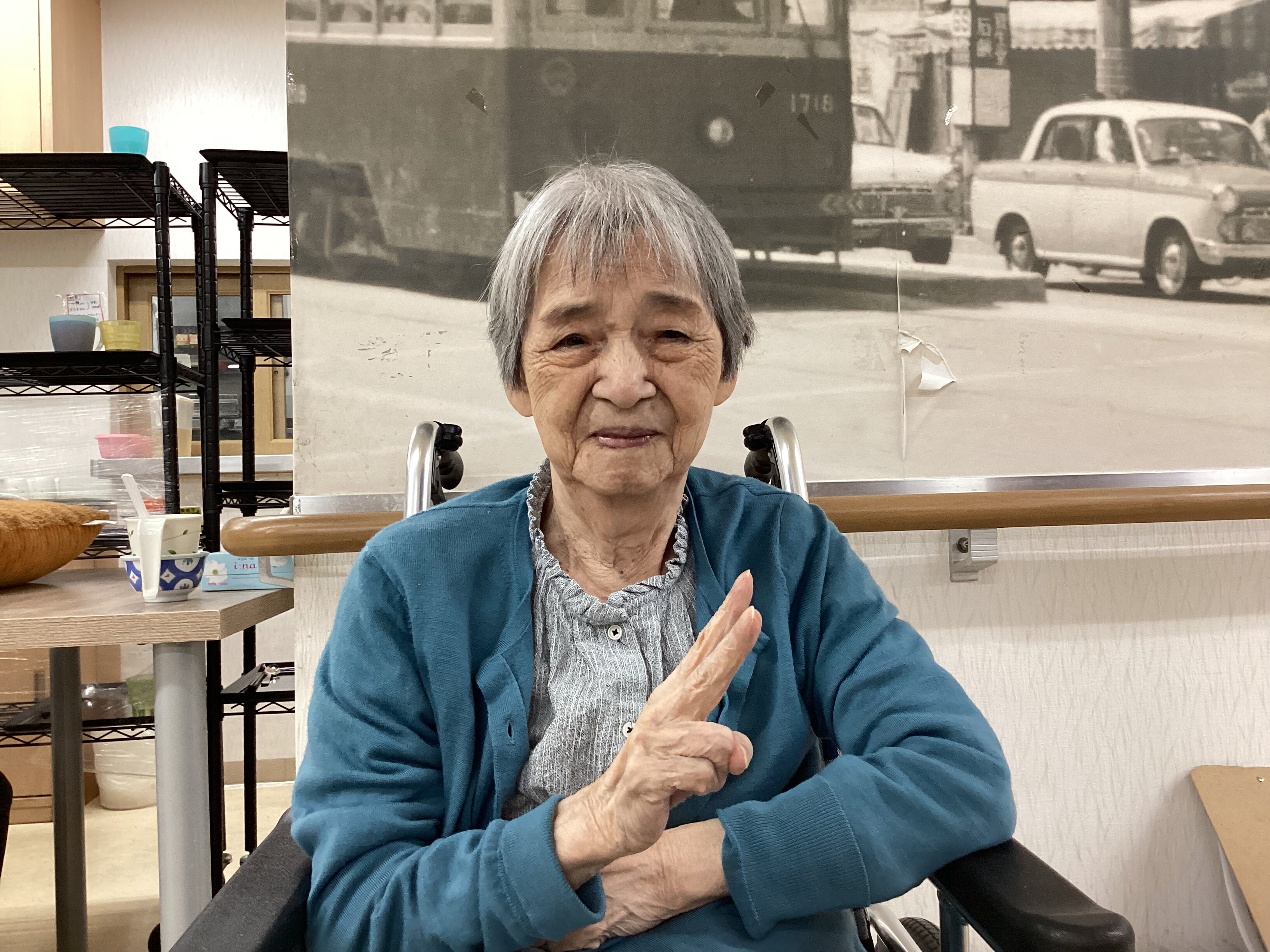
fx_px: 1137
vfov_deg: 45.4
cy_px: 476
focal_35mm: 31
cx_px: 635
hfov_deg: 58.4
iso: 200
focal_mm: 3.3
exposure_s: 1/60
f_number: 2.4
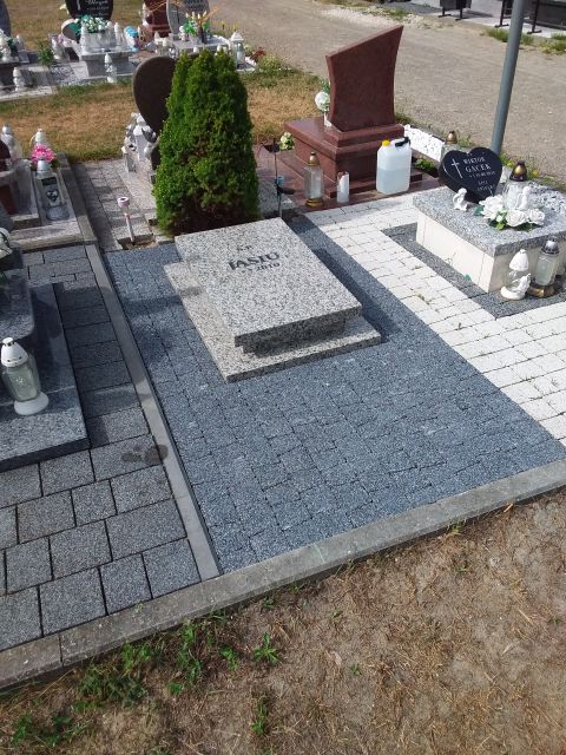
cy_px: 378
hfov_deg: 49.7
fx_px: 610
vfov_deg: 63.4
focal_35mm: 28
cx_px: 283
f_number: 1.9
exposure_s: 1/1819
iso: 40
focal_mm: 2.91
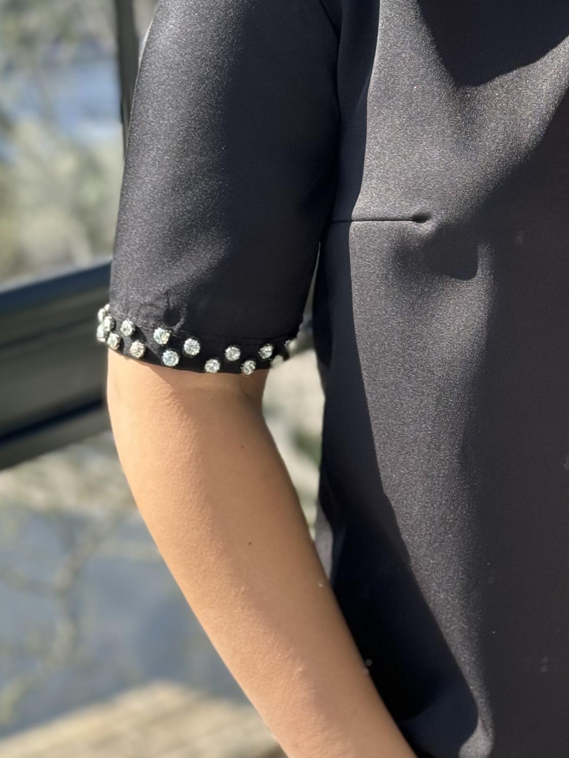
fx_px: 2367
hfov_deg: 13.5
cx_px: 595
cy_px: 404
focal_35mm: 108
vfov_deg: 18.2
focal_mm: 6.86
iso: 64
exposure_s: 1/326
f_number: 1.78
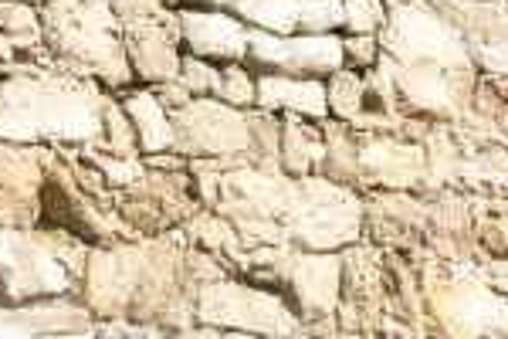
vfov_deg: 7.0
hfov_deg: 10.6
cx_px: 247
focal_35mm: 194
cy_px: -78
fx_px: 2737
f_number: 25
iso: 10000
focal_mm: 22
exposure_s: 1/3200
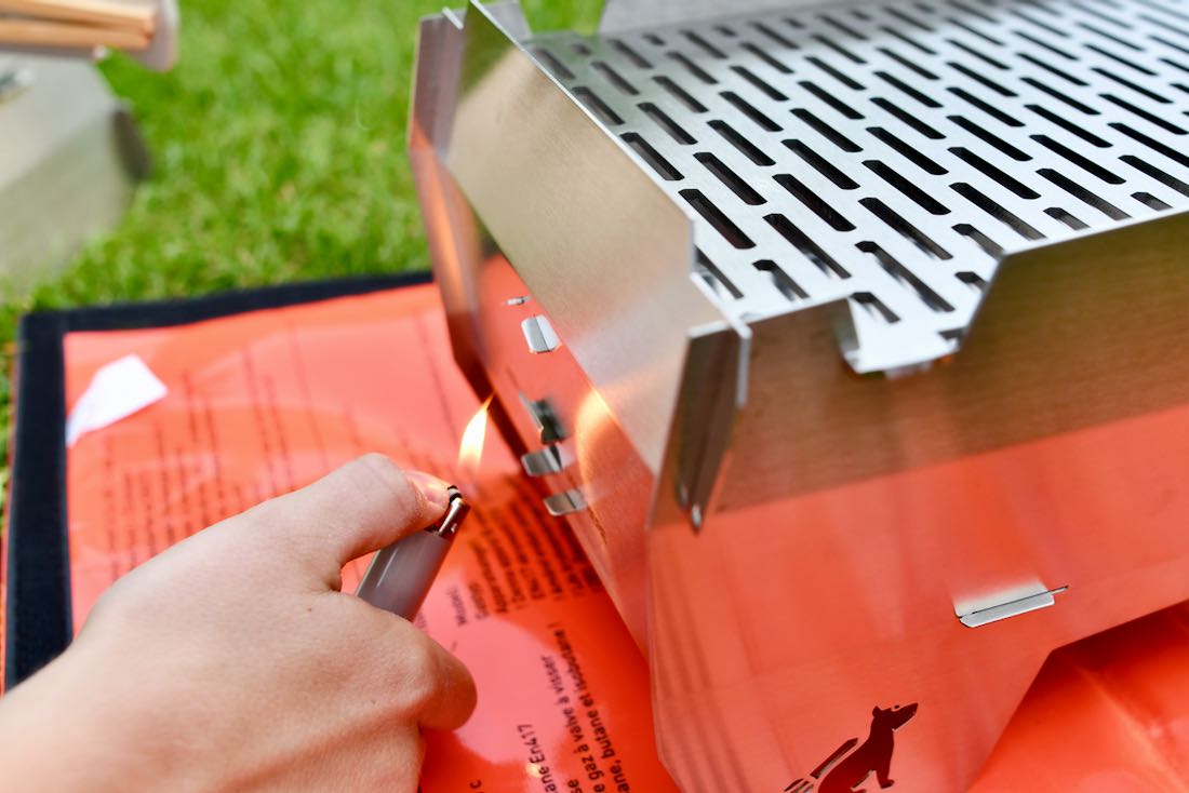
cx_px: 594
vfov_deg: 36.9
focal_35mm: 36
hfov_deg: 53.1
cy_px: 396
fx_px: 1189
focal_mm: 24
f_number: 4
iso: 400
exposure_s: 1/250
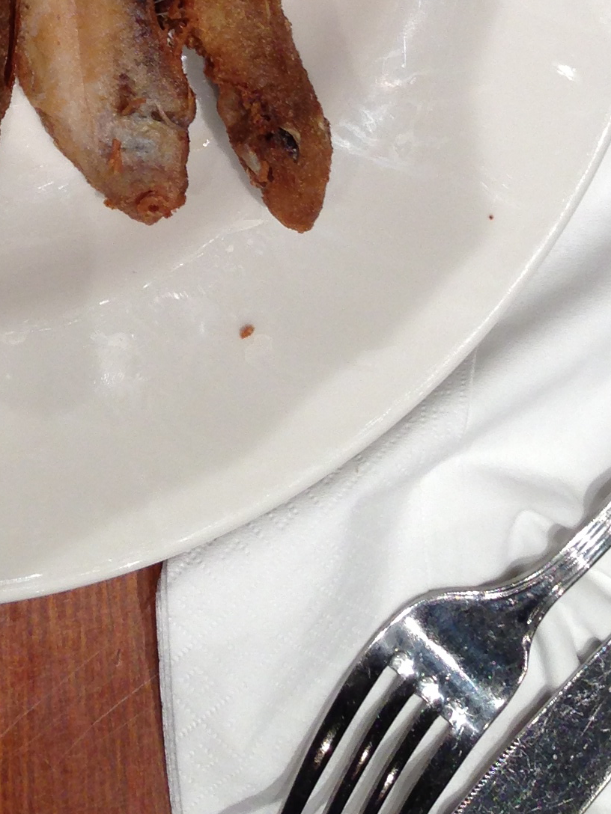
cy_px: -390
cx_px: 47
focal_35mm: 99
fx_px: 2330
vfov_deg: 17.8
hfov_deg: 14.8
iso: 64
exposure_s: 1/30
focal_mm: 4.13
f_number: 2.4
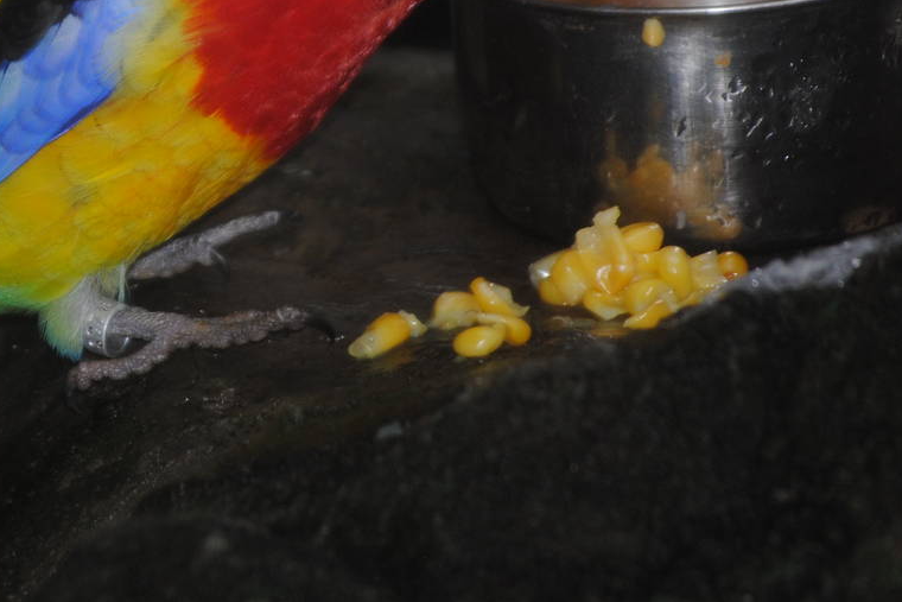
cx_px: 135
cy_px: 54
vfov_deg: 2.5
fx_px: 13859
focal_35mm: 553
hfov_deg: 3.7
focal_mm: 175
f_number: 5.3
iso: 200
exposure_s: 1/60
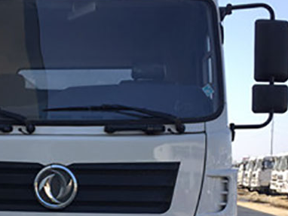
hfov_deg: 28.9
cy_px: 182
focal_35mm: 66
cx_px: 72
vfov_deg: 21.9
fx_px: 549
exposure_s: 1/791
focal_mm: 4.15
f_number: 2.2
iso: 32
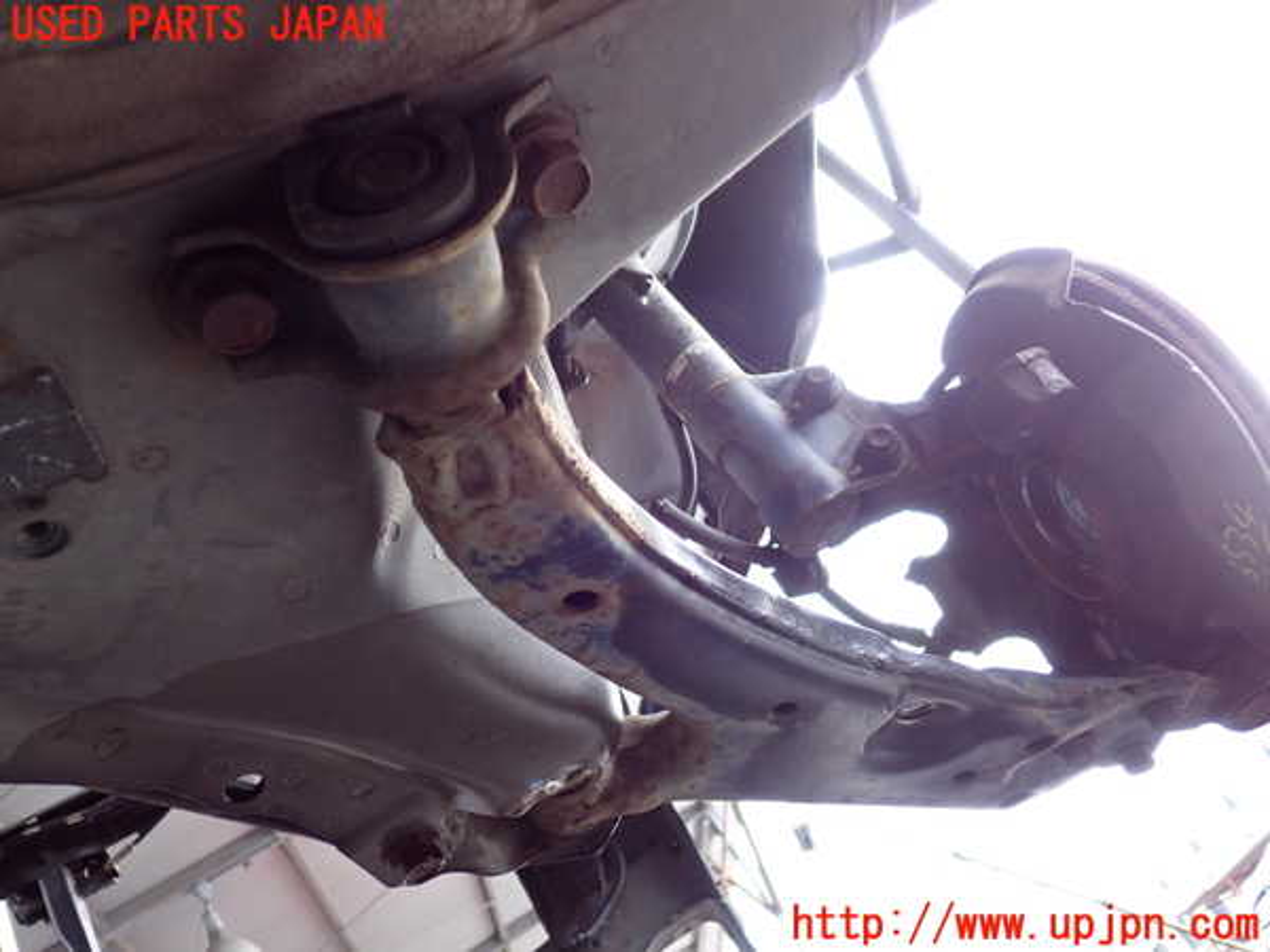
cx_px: 635
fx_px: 1174
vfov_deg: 44.2
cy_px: 476
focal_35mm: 32
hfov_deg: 56.8
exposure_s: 1/125
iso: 200
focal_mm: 5.79
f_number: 2.4
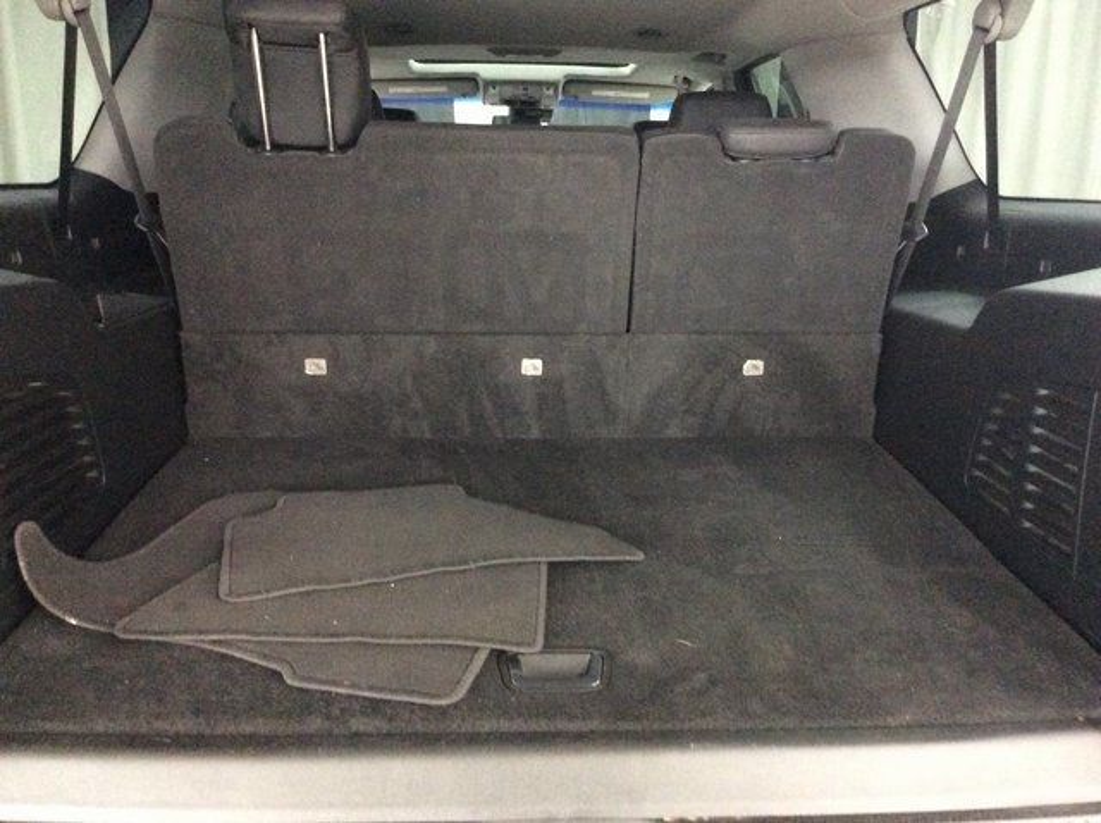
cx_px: 550
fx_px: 1016
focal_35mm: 32
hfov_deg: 56.9
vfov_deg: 44.1
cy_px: 412
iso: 400
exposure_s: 1/15
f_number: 2.4
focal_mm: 3.3
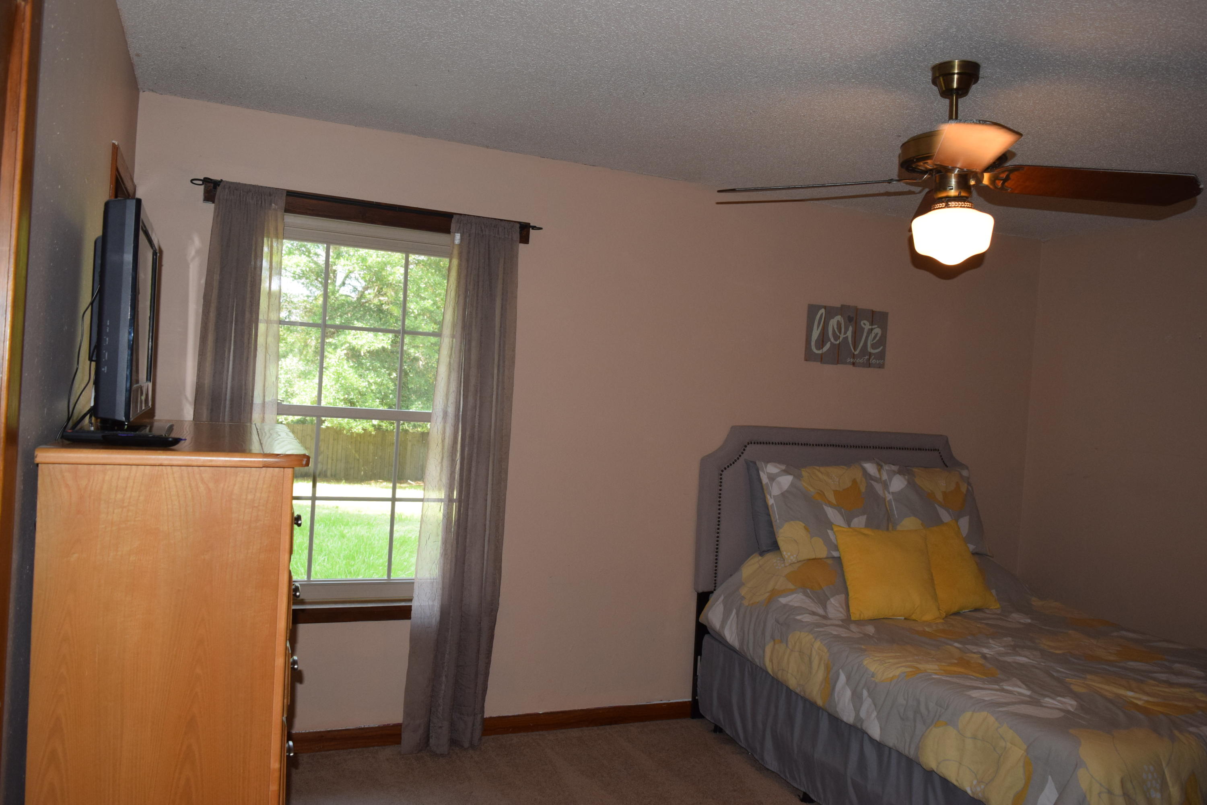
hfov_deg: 67.4
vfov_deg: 47.9
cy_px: 402
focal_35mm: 27
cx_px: 604
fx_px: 905
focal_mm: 18
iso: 800
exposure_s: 1/100
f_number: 5
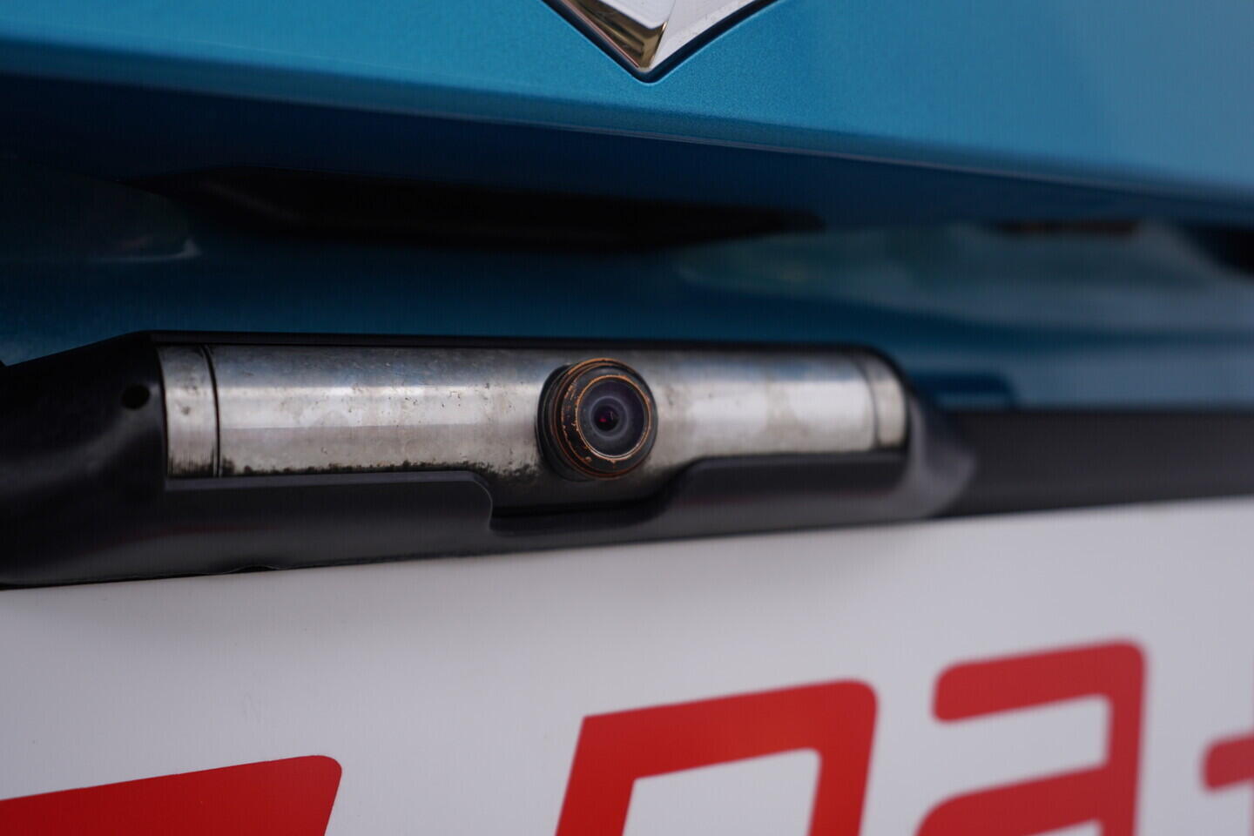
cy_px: 418
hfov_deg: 53.1
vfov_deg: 36.9
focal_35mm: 36
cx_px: 627
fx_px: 1254
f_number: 4
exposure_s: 1/80
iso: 125
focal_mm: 24
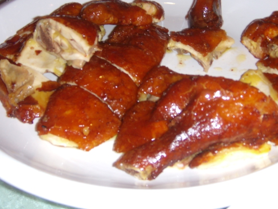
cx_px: 175
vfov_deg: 27.4
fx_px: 426
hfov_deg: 35.9
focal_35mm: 53
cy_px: 71
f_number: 3.5
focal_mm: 6.4
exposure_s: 1/60.2
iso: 64
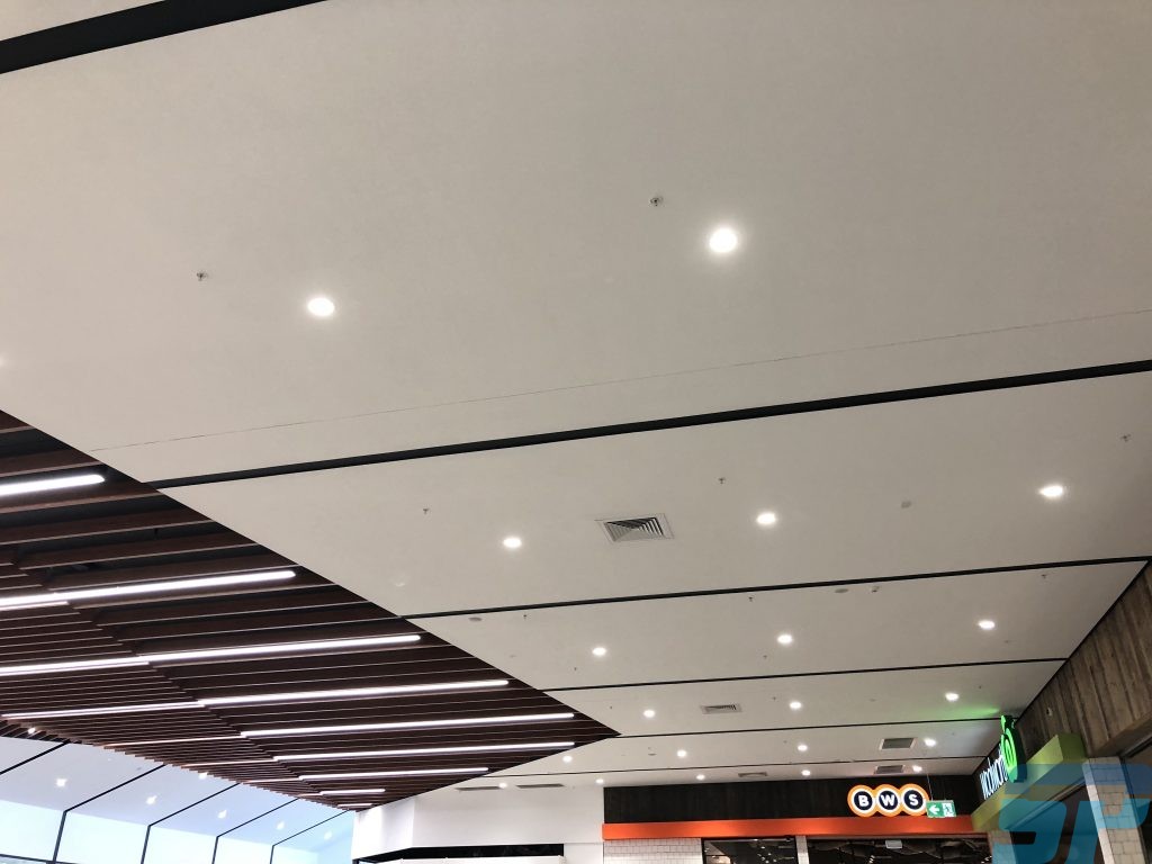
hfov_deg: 63.4
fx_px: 932
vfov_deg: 49.7
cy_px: 432
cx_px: 576
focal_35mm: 28
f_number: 1.8
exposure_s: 1/25
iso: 32
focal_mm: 3.99
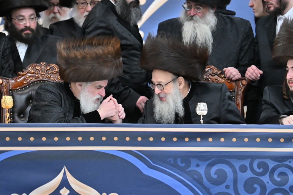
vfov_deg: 4.6
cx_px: 146
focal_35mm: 300
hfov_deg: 6.9
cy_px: 98
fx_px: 2441
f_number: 2.8
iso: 1600
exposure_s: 1/400
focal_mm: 200
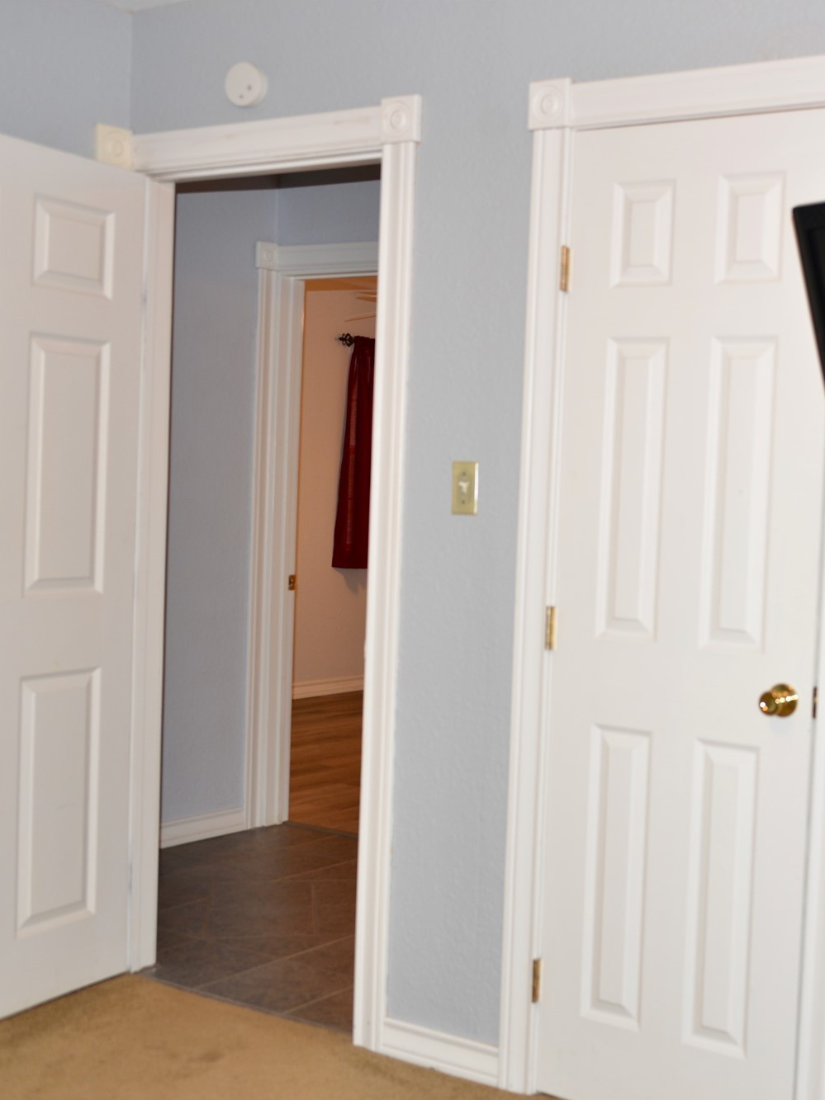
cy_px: 559
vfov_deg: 40.4
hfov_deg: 29.6
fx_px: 1494
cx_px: 740
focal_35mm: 47
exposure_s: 1/60
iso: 320
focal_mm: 32
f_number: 3.8
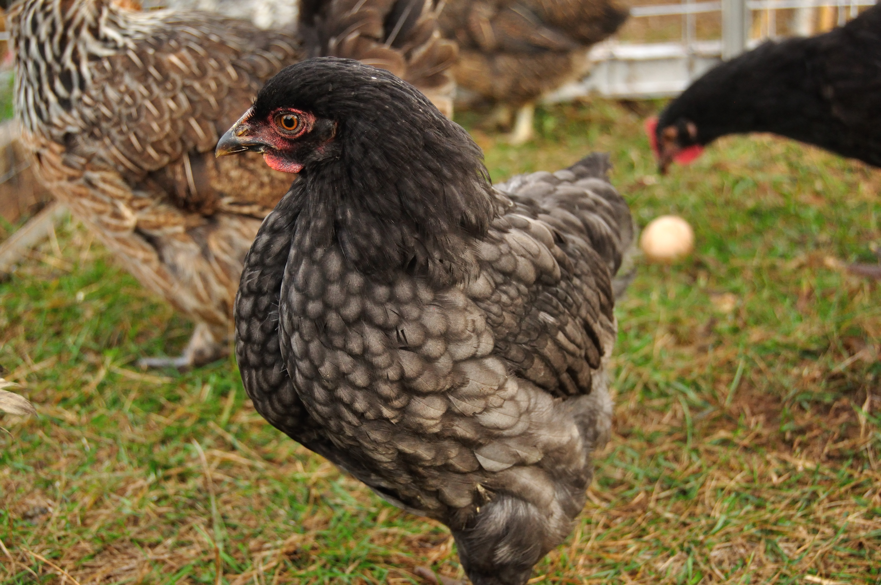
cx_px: 440
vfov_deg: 26.4
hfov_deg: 38.9
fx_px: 1247
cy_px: 292
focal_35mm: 51
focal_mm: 34
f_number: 5.6
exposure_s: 1/160
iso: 800
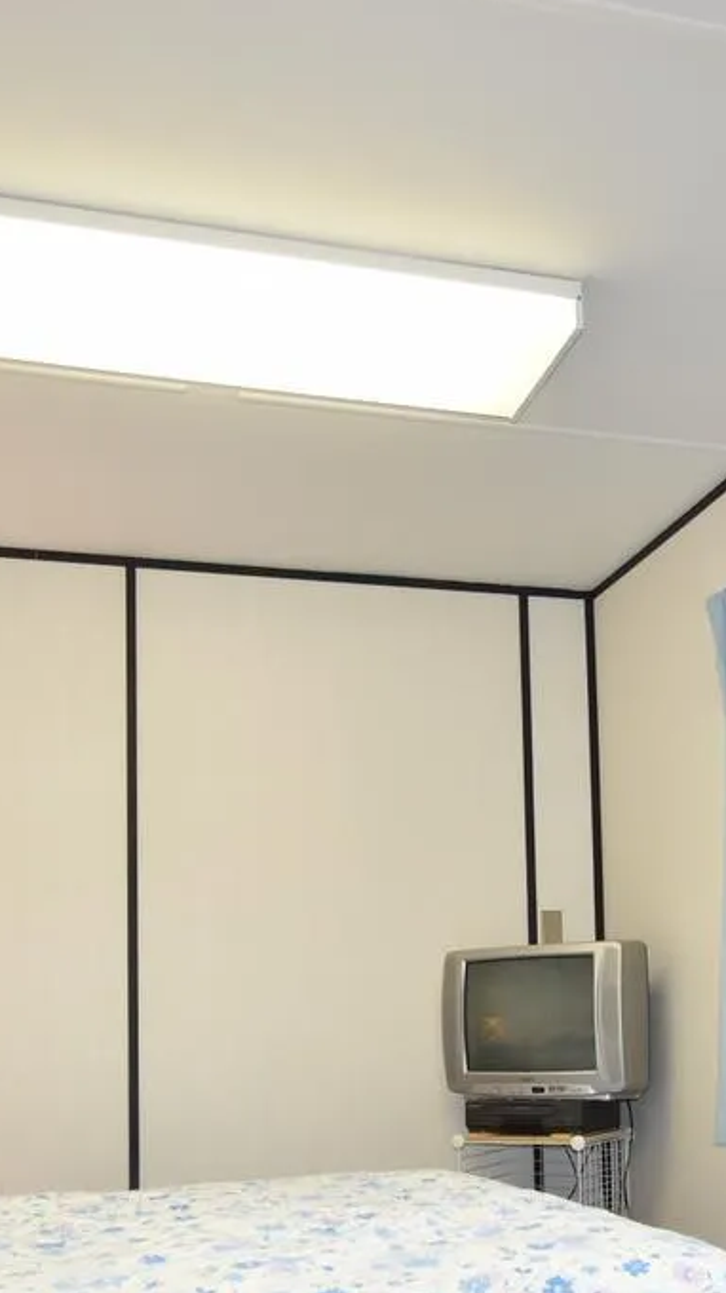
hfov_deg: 31.9
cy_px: 985
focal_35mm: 37
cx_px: 424
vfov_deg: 51.5
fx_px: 1268
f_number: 5.6
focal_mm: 10
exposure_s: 1/125
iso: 400
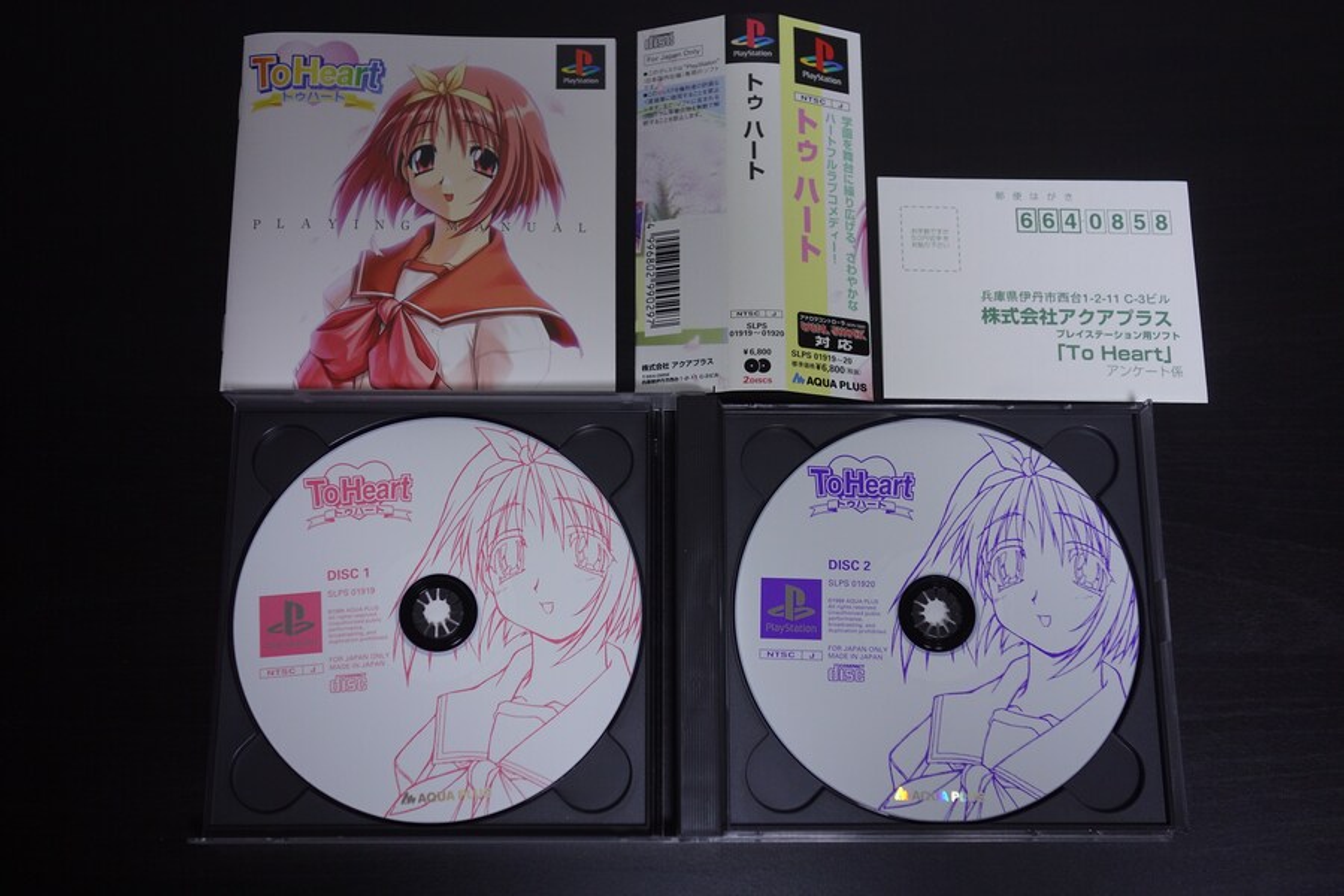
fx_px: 1493
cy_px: 448
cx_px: 672
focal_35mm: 40
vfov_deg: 33.4
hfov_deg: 48.5
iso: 400
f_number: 2.8
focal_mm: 14.93
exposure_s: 1/50
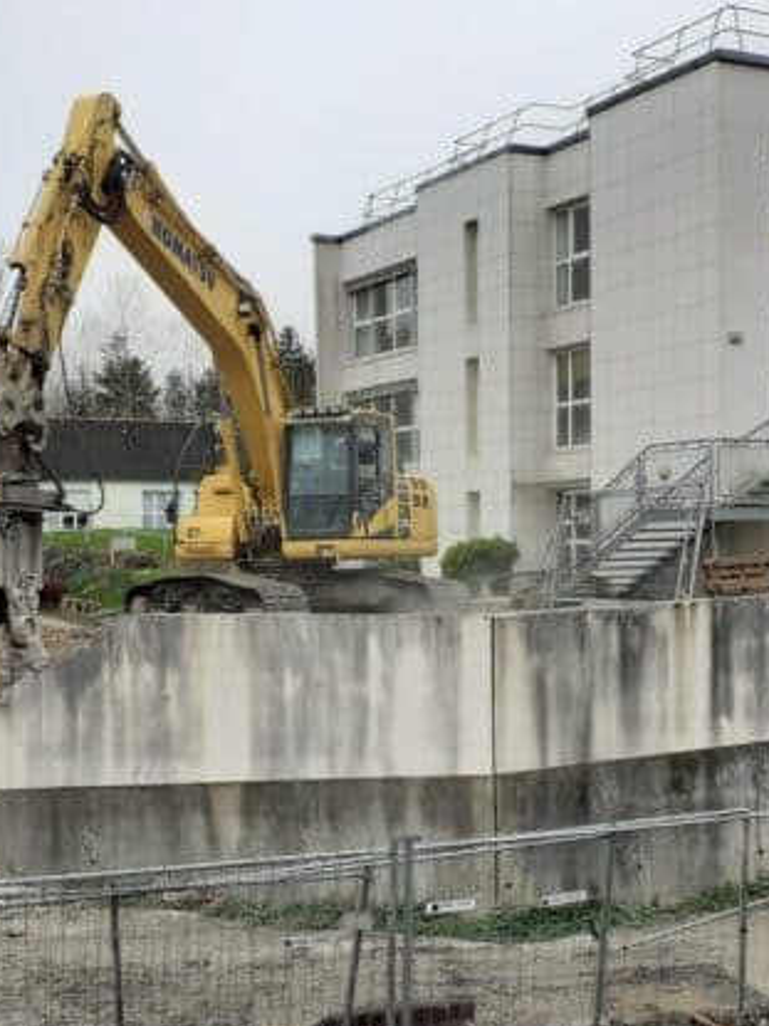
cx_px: 359
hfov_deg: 29.1
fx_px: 1482
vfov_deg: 38.1
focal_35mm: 50
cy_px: 588
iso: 40
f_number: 1.9
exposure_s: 1/300
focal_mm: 3.6
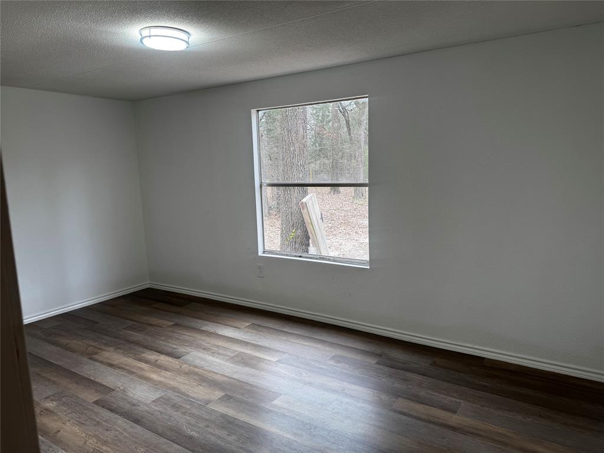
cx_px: 302
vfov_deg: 56.8
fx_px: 419
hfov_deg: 71.6
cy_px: 226
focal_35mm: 24
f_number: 1.78
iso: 64
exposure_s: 1/128
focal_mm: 6.76
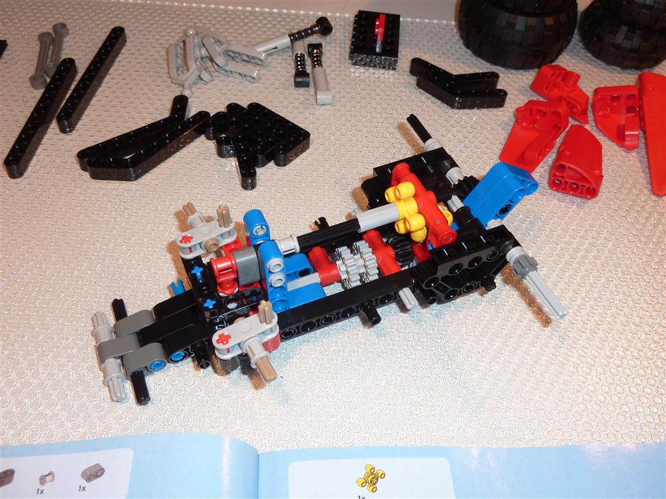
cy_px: 250
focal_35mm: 35
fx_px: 673
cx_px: 333
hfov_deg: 52.6
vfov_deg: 40.7
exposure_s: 1/30
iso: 100
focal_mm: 5.7
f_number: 3.5
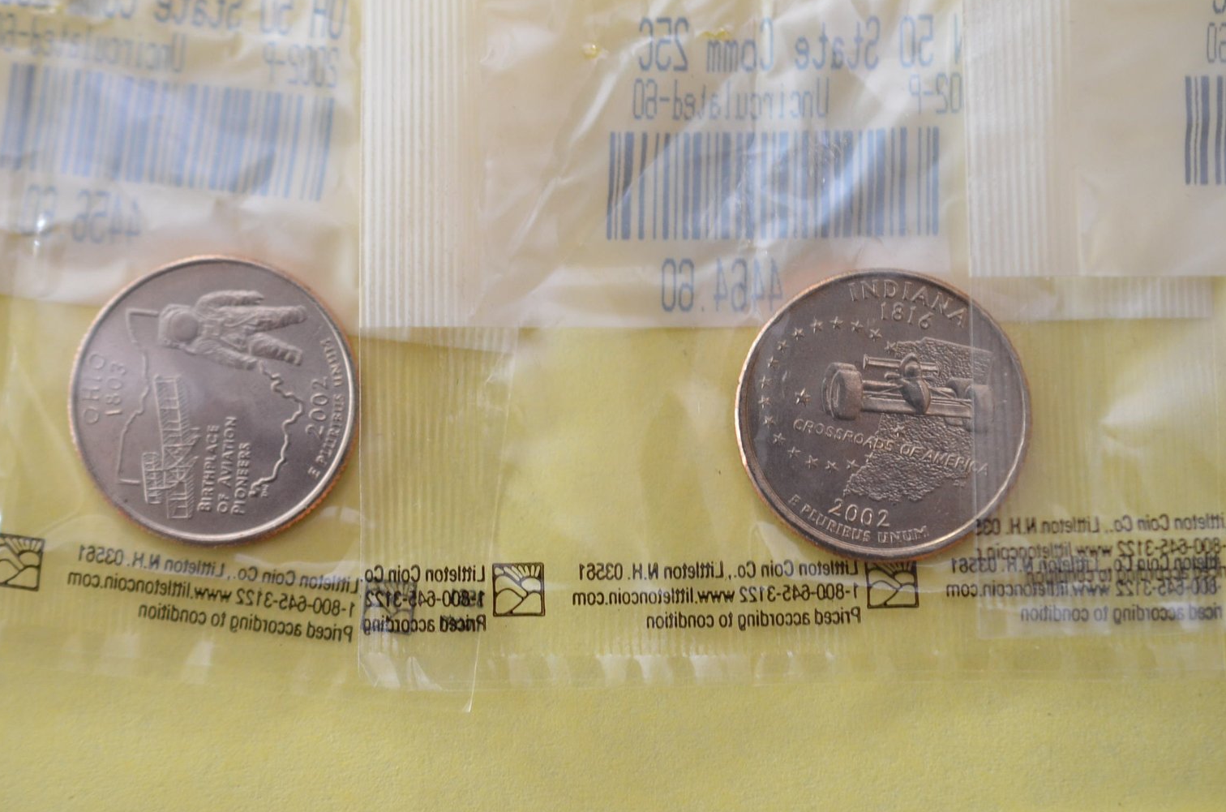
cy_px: 391
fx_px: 2311
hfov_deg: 29.7
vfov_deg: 19.9
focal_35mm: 68
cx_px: 534
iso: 900
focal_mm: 40
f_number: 4
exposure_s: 1/60
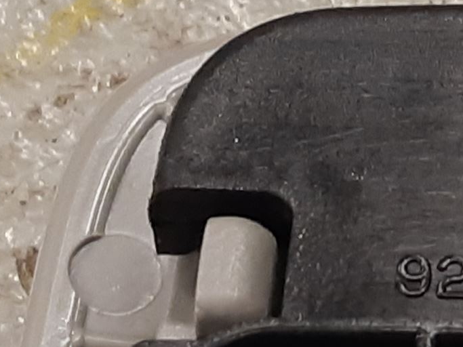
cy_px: 224
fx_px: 1043
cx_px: 623
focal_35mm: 78
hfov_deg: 22.1
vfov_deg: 18.8
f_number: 1.7
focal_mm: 3.93
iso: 100
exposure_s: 1/50
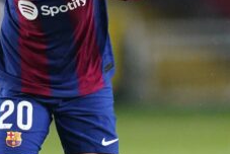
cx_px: 54
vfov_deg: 1.0
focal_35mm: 1351
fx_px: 8642
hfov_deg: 1.5
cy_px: 78
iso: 2500
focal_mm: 400
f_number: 2.8
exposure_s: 1/1600
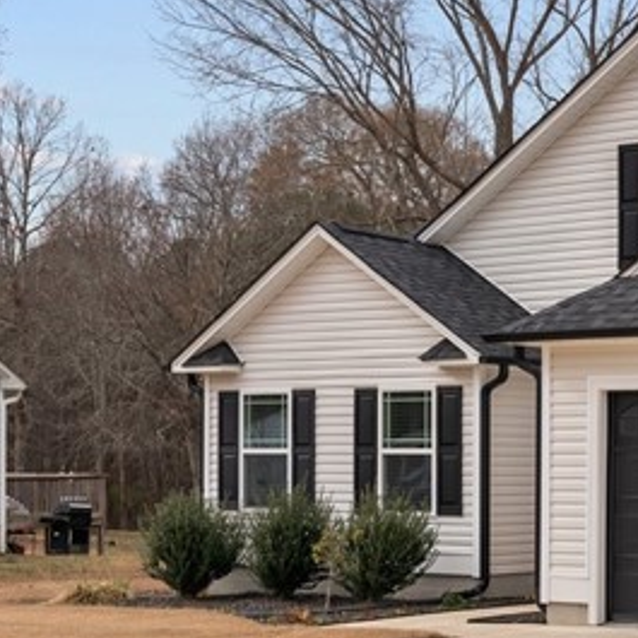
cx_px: 841
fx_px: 1850
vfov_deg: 19.5
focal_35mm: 89
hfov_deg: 18.2
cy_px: 430
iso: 200
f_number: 8
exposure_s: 1/400
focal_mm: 25.5
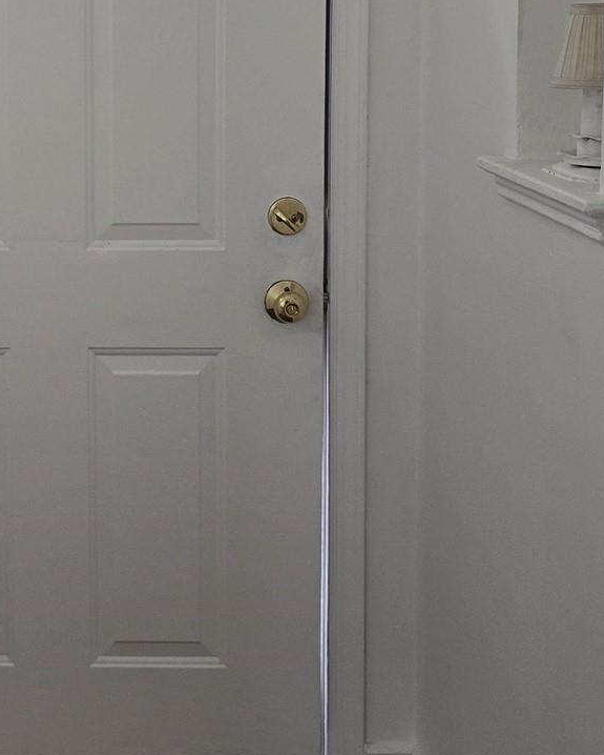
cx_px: 19
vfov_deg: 28.8
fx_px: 1429
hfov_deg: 23.0
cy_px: 129
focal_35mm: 64
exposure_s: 1/120
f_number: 1.7
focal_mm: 6.3
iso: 200
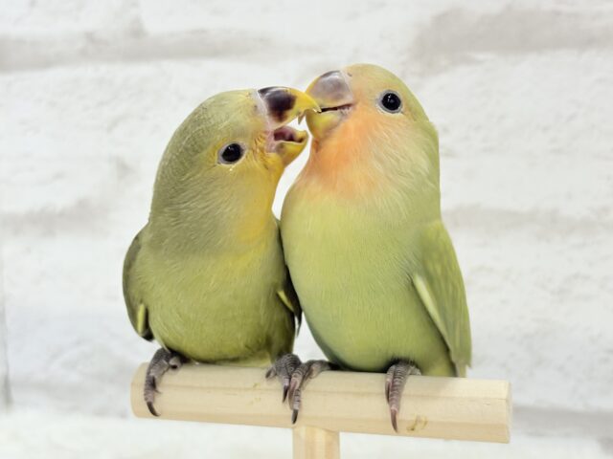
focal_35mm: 52
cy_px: 230
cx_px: 306
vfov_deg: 28.0
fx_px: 921
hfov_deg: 36.8
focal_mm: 5.96
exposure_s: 1/50
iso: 50
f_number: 1.6
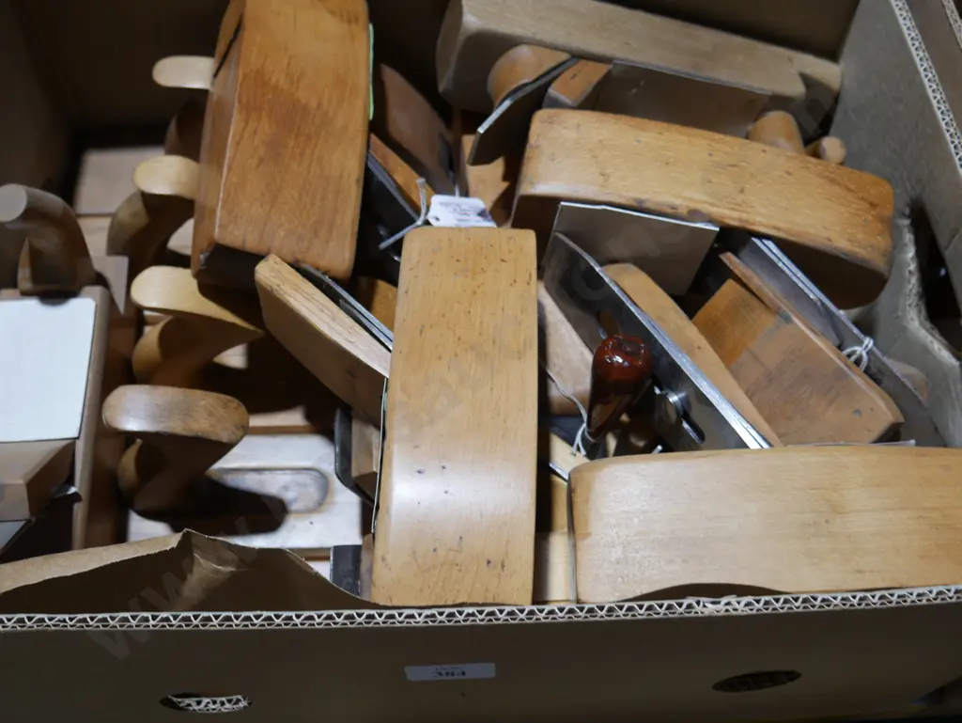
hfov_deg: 51.3
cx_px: 481
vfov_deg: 39.7
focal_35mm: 36
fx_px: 1001
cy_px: 362
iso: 250
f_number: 4
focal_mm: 18
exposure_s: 1/60
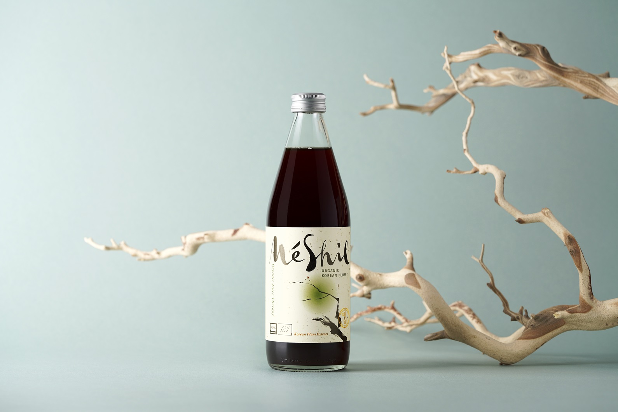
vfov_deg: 15.2
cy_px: 206
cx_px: 309
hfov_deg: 22.6
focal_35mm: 90
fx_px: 1545
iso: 100
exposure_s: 1/125
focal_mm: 90
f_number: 6.3
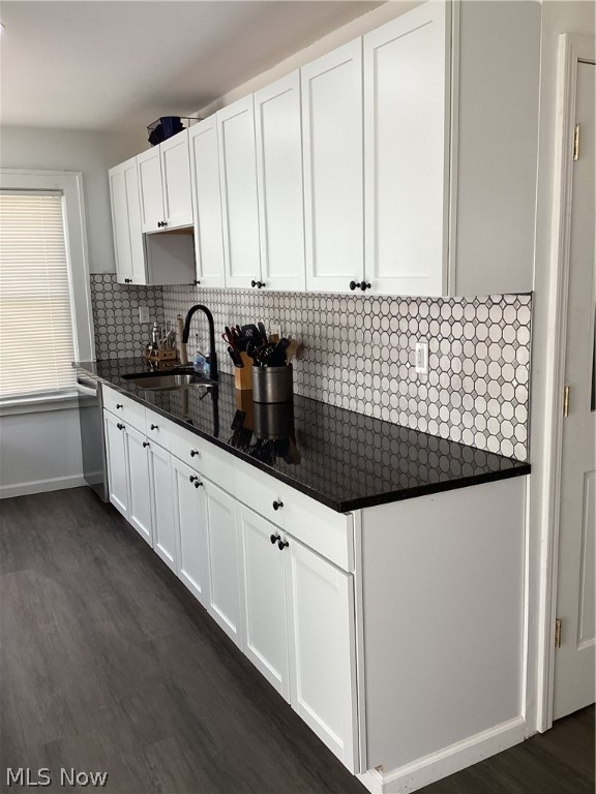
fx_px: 712
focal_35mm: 31
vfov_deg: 58.4
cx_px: 298
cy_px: 397
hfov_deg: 45.4
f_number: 2.4
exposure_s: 1/60
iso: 64
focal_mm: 3.3
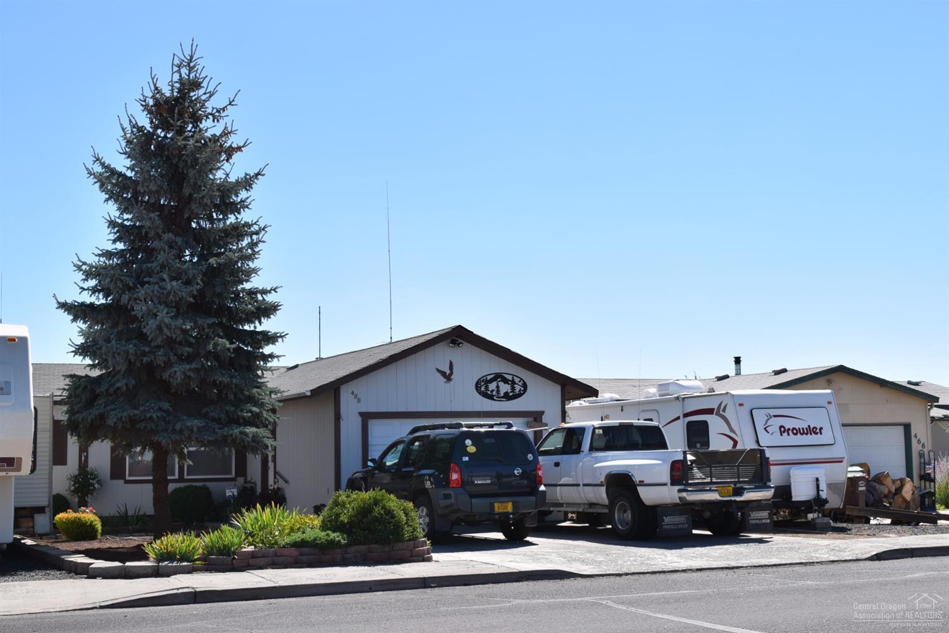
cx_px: 474
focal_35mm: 51
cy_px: 316
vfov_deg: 26.5
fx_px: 1345
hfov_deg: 38.9
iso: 200
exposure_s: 1/400
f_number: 10
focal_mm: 34
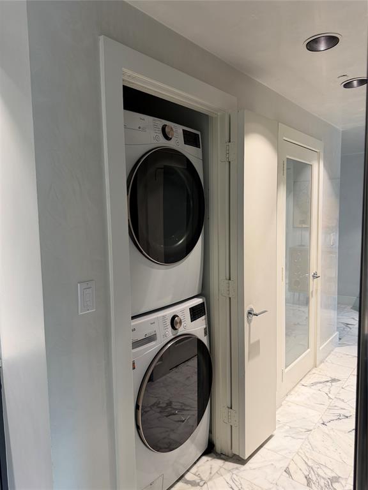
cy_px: 245
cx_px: 184
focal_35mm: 24
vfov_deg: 71.6
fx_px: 340
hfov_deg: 56.8
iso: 160
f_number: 1.78
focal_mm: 6.76
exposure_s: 1/60
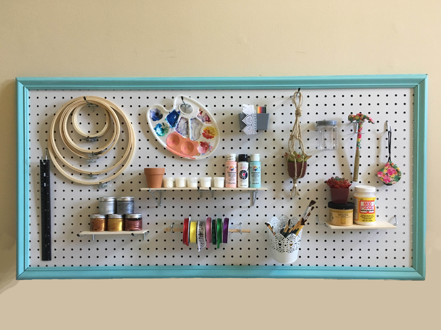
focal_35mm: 29
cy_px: 165
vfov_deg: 48.2
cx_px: 220
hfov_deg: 61.7
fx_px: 369
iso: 100
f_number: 2.2
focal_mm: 4.15
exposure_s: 1/30
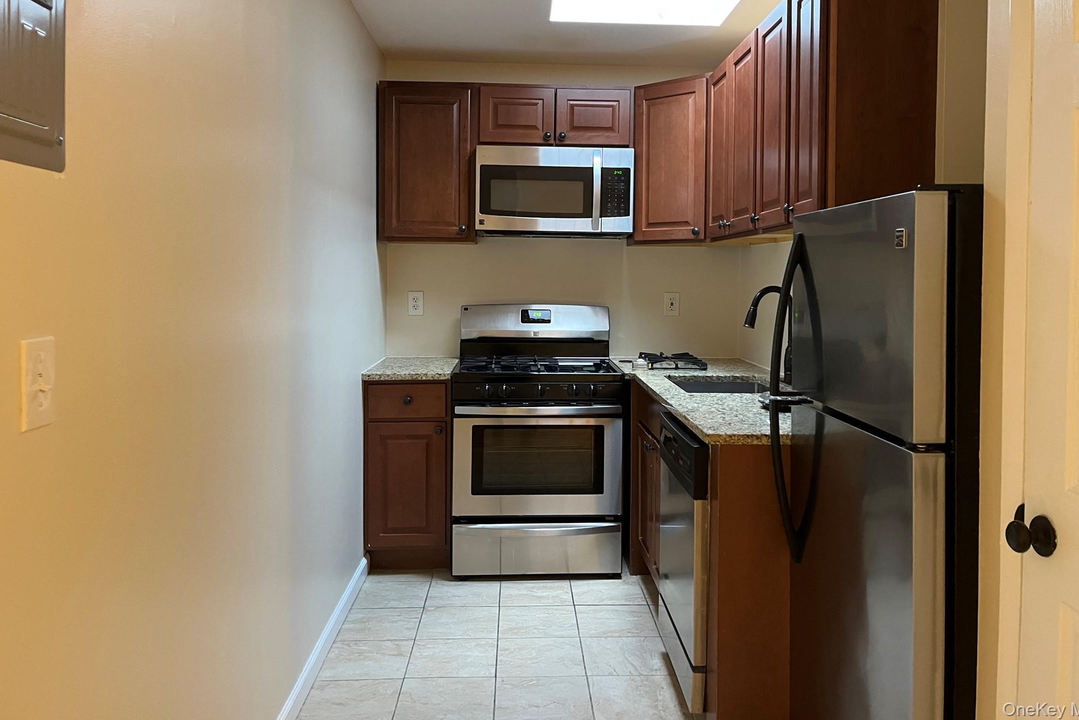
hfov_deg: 65.5
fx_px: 839
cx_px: 555
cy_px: 303
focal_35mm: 28
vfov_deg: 46.2
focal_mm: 5.1
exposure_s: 1/60
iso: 320
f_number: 1.6
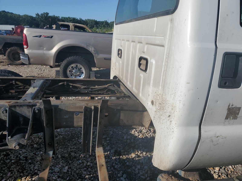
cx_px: 121
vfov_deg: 53.1
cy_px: 90
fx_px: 182
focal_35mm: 26
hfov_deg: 67.3
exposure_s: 1/10000
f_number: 1.5
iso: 50
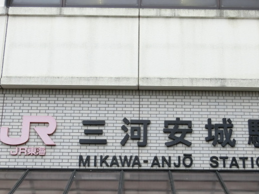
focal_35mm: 64
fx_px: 479
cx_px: 144
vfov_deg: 22.9
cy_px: 119
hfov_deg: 30.2
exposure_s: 1/125
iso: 200
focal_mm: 9.3
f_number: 4.7
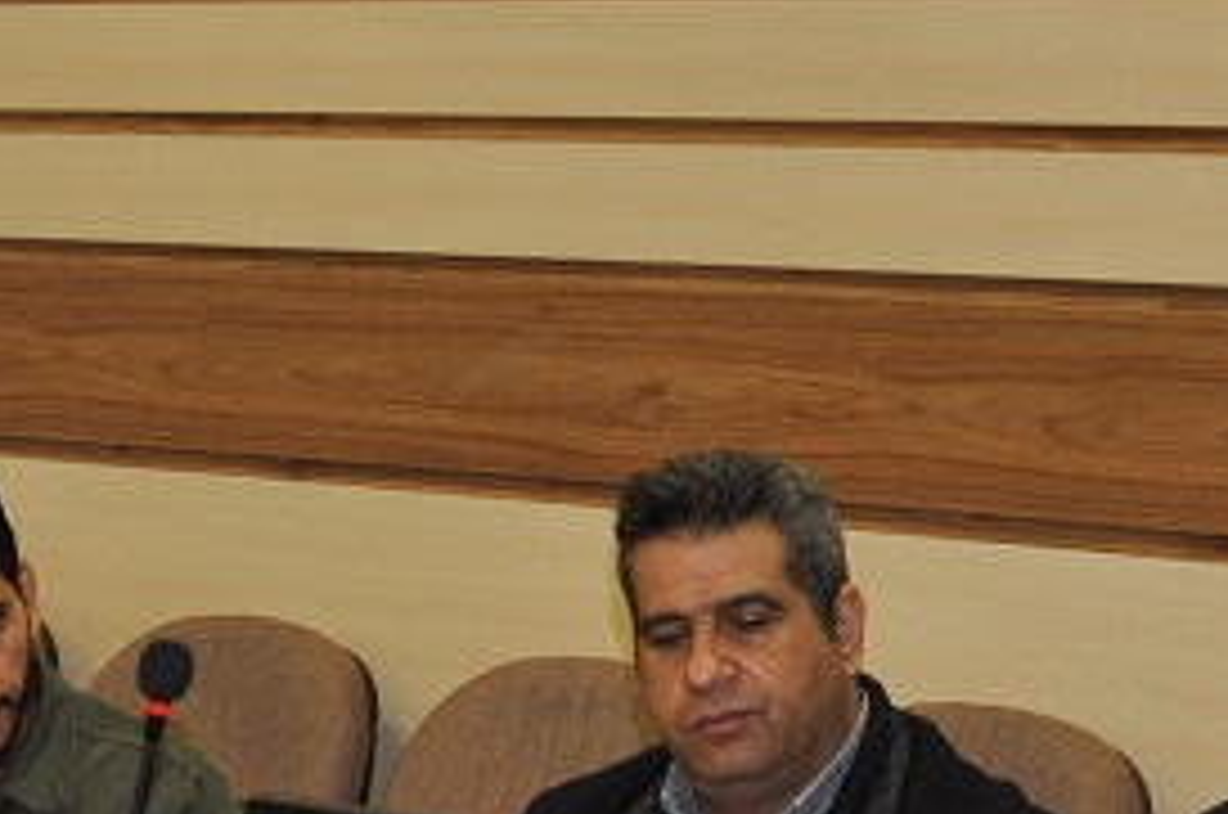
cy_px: 1201
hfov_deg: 15.3
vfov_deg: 10.0
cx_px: 81
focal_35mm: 132
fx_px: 4495
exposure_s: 1/60
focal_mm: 24
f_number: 4
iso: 640
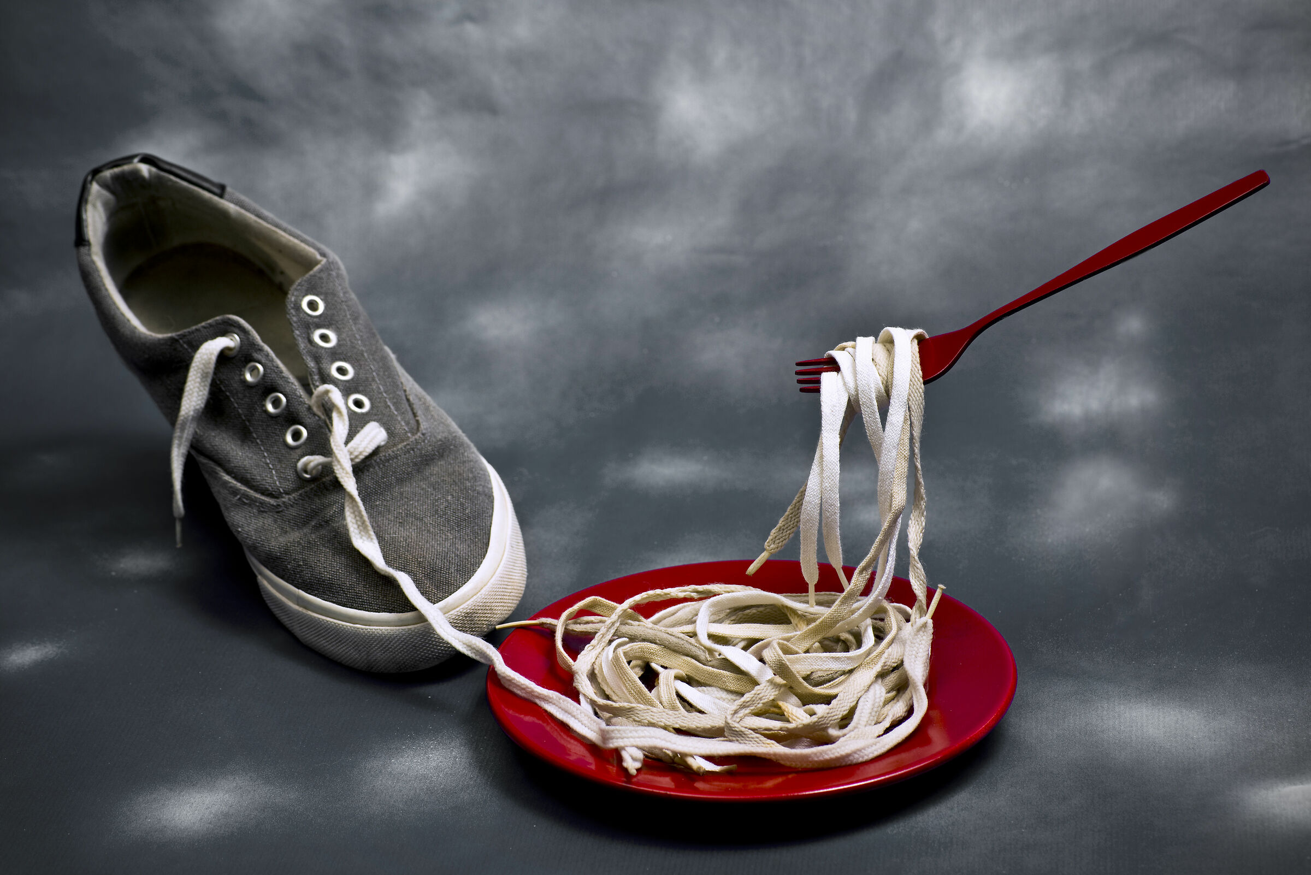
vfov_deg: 14.9
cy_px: 438
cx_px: 656
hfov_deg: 22.1
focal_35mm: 92
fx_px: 3351
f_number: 8
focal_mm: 92
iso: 100
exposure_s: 1/125
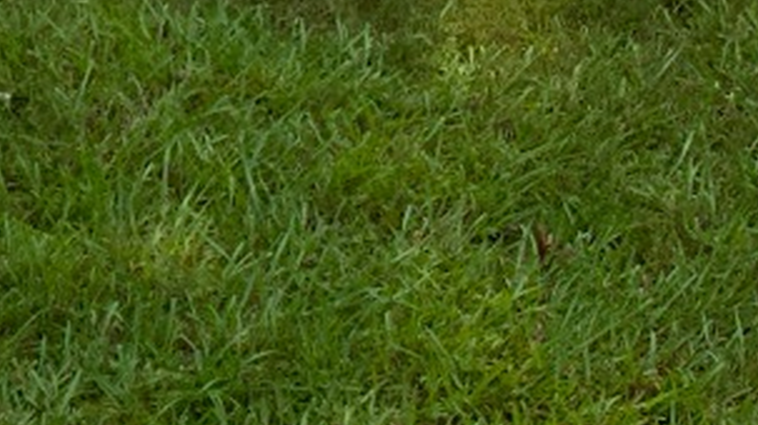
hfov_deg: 20.3
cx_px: -285
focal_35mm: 94
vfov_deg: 11.8
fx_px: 1888
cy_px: 786
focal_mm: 3
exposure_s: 1/1451
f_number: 1.8
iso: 16
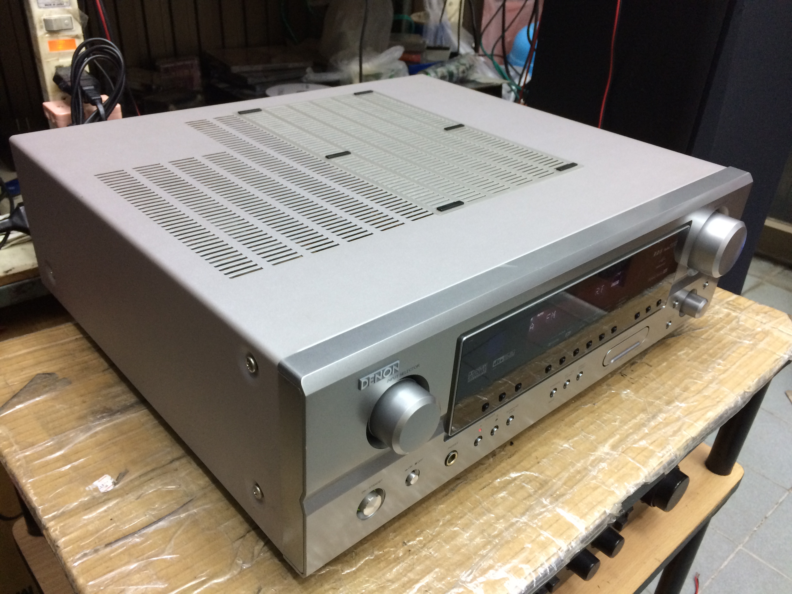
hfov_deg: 61.7
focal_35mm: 29
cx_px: 396
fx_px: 664
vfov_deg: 48.2
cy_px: 297
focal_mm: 4.15
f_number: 2.2
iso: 160
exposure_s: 1/33
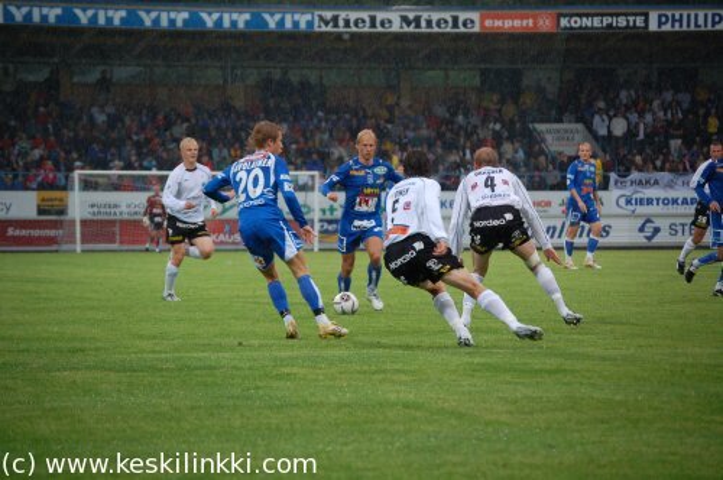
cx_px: 362
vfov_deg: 7.6
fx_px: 3610
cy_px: 240
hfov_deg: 11.4
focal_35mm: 180
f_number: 5
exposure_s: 1/250
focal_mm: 120
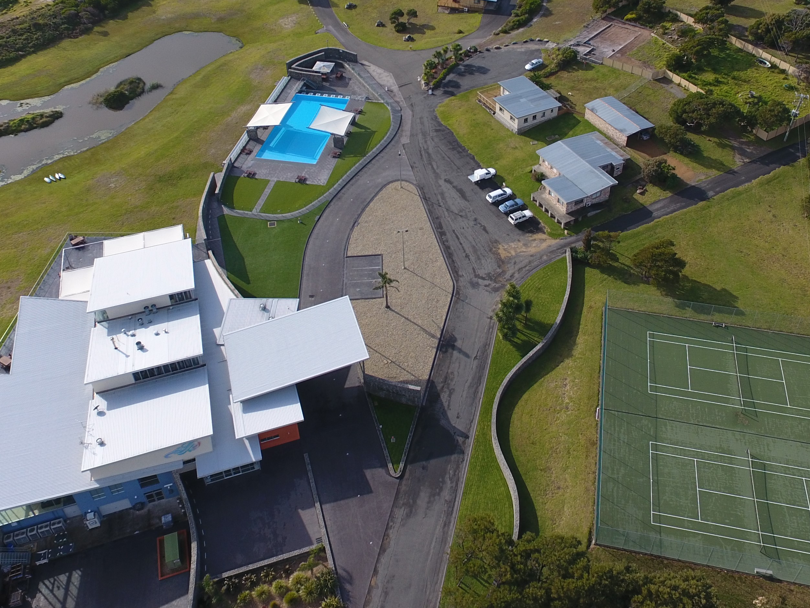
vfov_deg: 43.2
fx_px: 749
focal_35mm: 32
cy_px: 178
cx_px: 440
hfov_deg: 56.7
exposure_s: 1/593
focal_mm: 3.61
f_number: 2.8
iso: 100
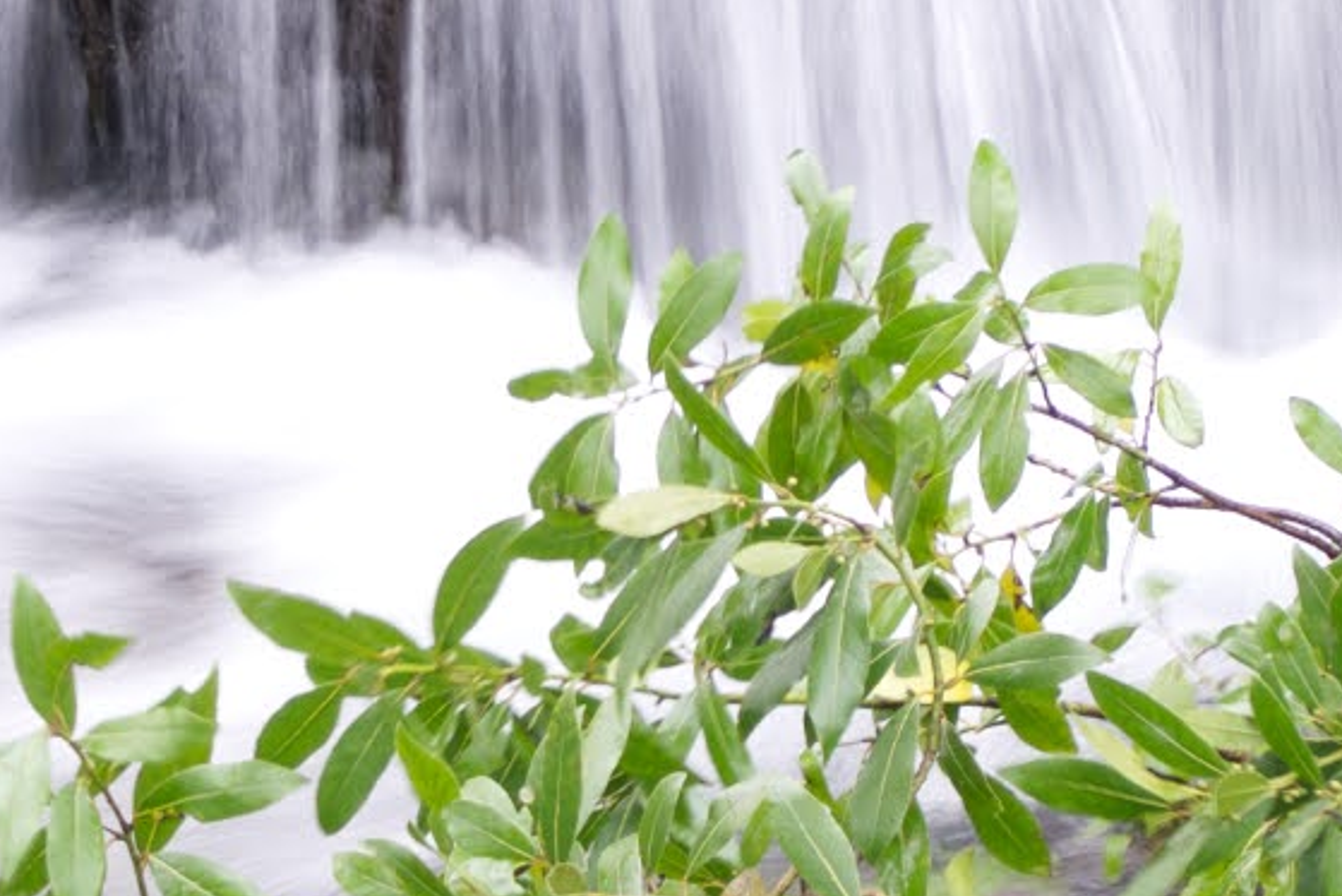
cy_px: 287
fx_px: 9284
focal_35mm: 249
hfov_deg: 8.3
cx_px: 819
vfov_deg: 5.5
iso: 250
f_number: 5.6
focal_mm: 45
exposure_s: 1/6
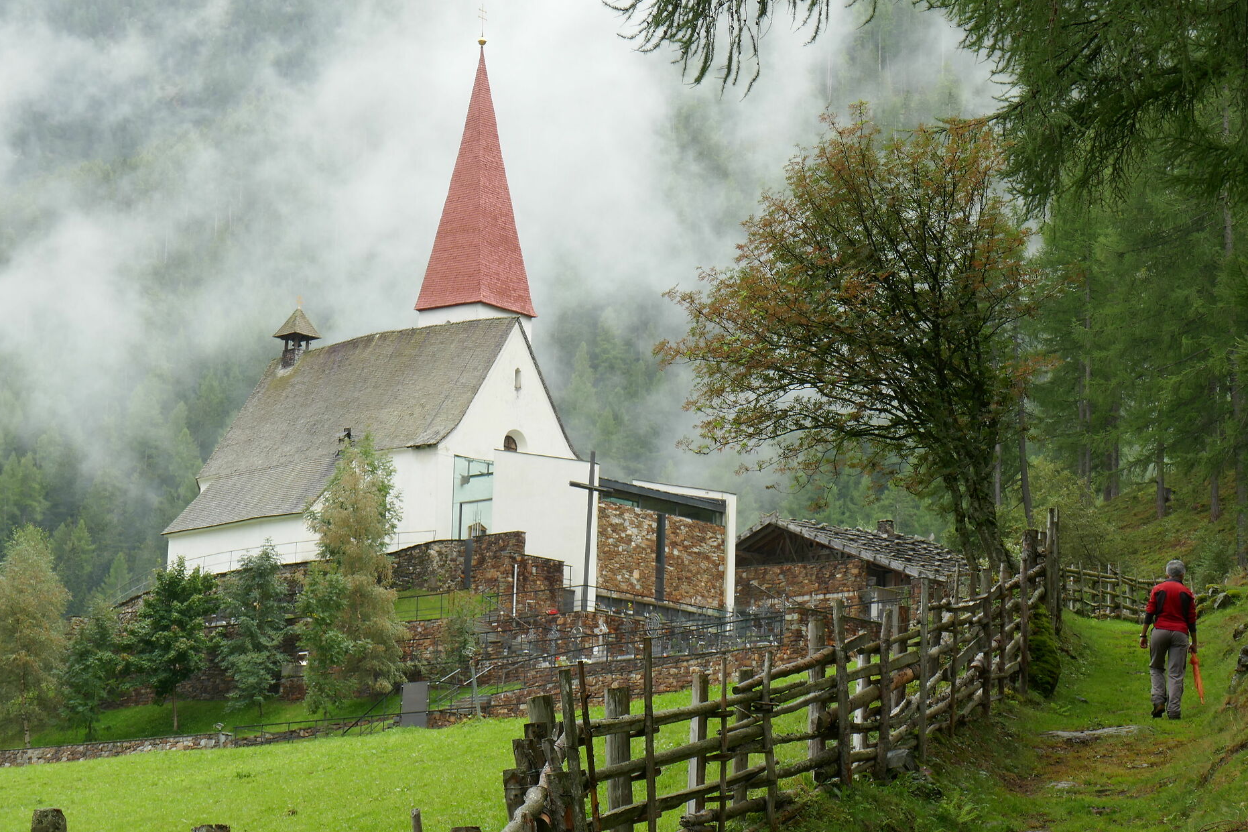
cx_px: 682
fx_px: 3709
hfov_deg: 19.1
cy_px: 439
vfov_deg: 12.8
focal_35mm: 107
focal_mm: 30.3
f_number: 7.1
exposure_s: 1/60
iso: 125
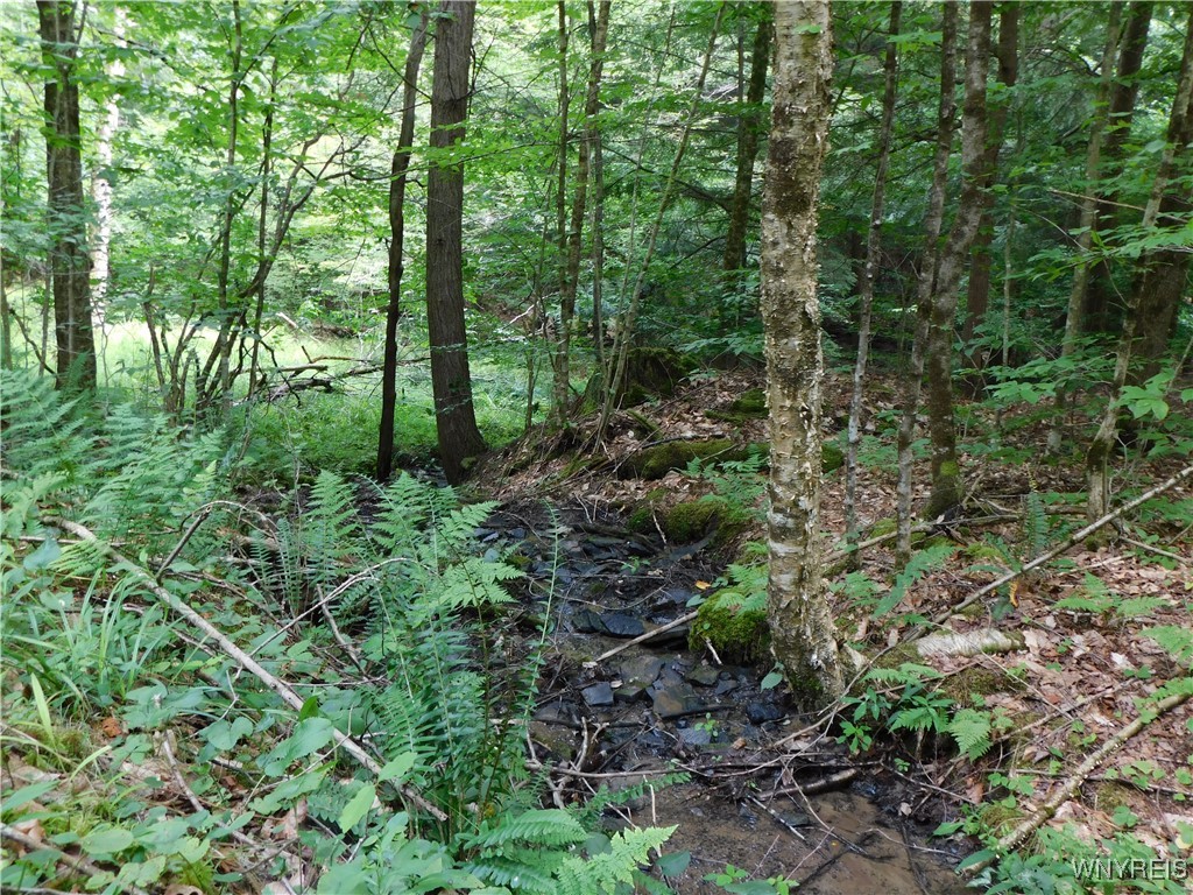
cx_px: 596
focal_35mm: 30
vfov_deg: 46.8
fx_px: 1034
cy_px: 448
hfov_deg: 60.0
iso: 125
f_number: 3.2
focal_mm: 5.3
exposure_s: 1/30
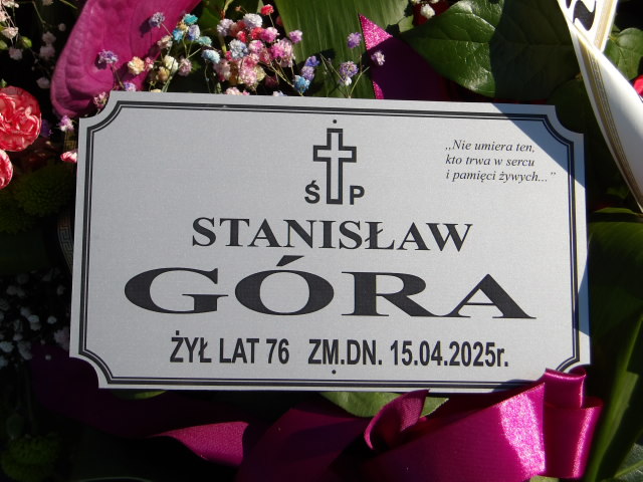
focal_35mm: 70
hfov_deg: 27.8
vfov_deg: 21.0
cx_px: 322
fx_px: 1300
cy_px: 241
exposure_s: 1/805
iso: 100
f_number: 4.9
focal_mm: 12.5
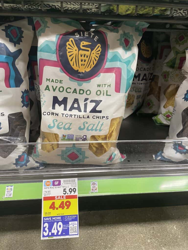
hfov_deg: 53.1
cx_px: 94
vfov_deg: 67.3
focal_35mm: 26
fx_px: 188
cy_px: 125
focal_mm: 4.2
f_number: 1.6
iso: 160
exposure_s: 1/60
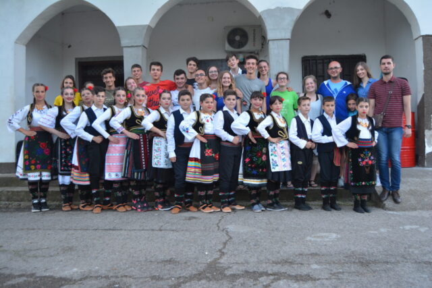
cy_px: 144
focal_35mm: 33
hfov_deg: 57.2
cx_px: 216
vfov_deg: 40.0
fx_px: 396
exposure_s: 1/60
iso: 640
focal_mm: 22
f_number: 4
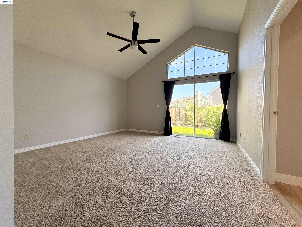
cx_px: 151
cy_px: 114
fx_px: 122
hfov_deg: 102.1
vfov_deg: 85.7
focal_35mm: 14
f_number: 2.2
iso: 64
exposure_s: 1/131
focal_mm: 2.22
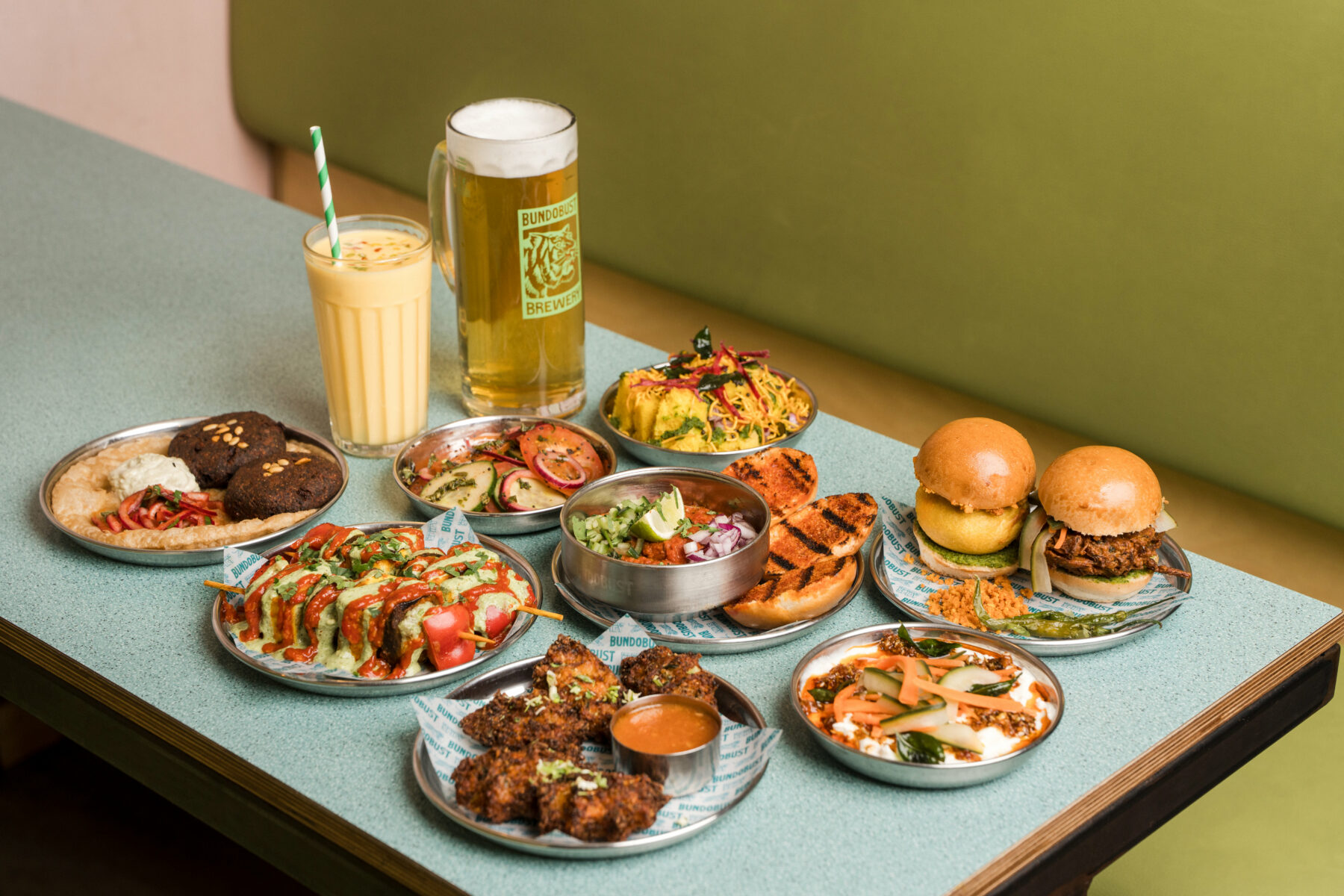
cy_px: 448
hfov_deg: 28.8
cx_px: 672
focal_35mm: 70
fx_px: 2613
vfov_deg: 19.5
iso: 320
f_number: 5.6
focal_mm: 70
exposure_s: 1/125
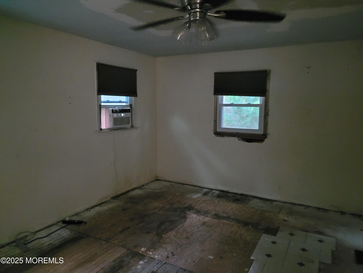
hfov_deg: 67.3
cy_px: 136
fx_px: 273
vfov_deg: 53.1
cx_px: 182
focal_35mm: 26
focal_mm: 5.4
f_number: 1.8
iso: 1250
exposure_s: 1/24
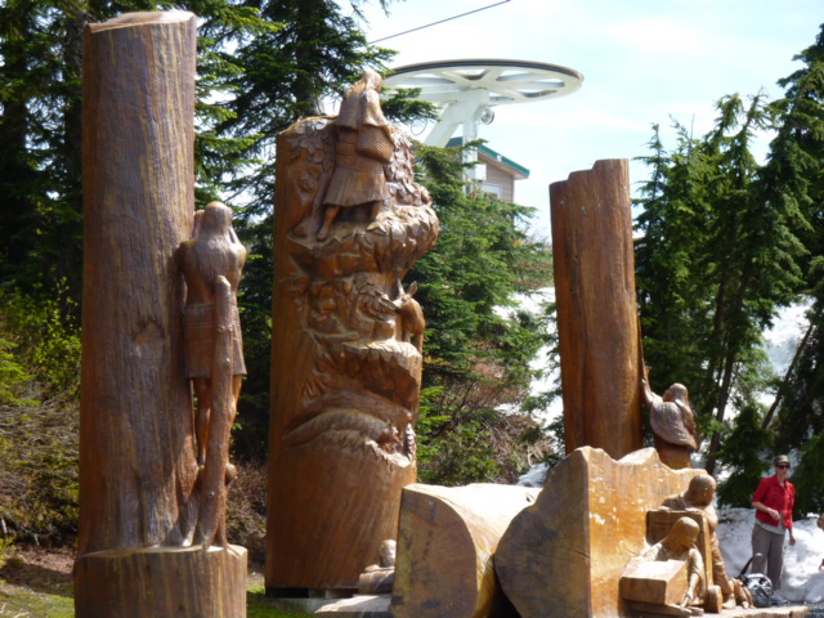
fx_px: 2476
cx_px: 412
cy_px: 309
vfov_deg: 14.2
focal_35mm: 104
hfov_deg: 18.9
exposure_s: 1/250
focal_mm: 17
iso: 80
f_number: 4.3
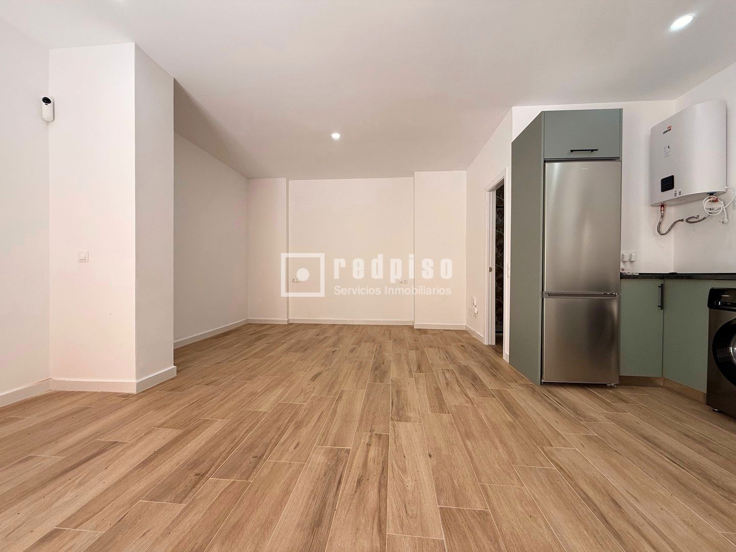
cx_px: 368
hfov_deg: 102.1
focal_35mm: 14
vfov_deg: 85.7
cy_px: 276
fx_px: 298
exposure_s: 1/99
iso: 80
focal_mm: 2.22
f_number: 2.2
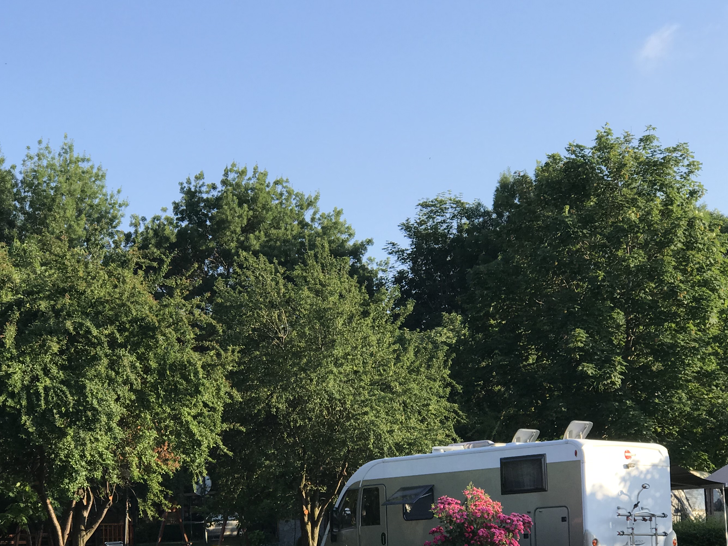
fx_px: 1809
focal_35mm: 86
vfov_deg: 17.1
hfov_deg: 22.8
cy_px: 386
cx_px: 331
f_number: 2.8
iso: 20
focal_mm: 6.6
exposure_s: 1/290
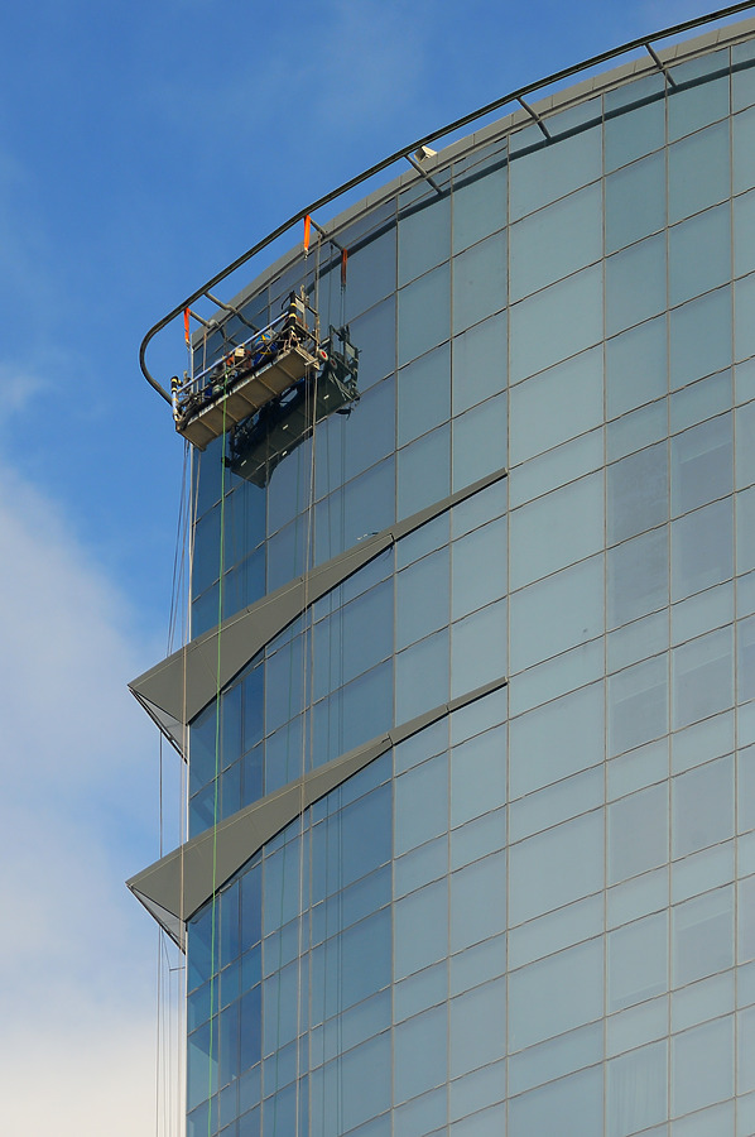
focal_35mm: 180
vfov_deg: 11.4
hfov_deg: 7.6
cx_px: 378
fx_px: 5675
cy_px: 568
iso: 200
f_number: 9
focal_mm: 120
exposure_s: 1/320
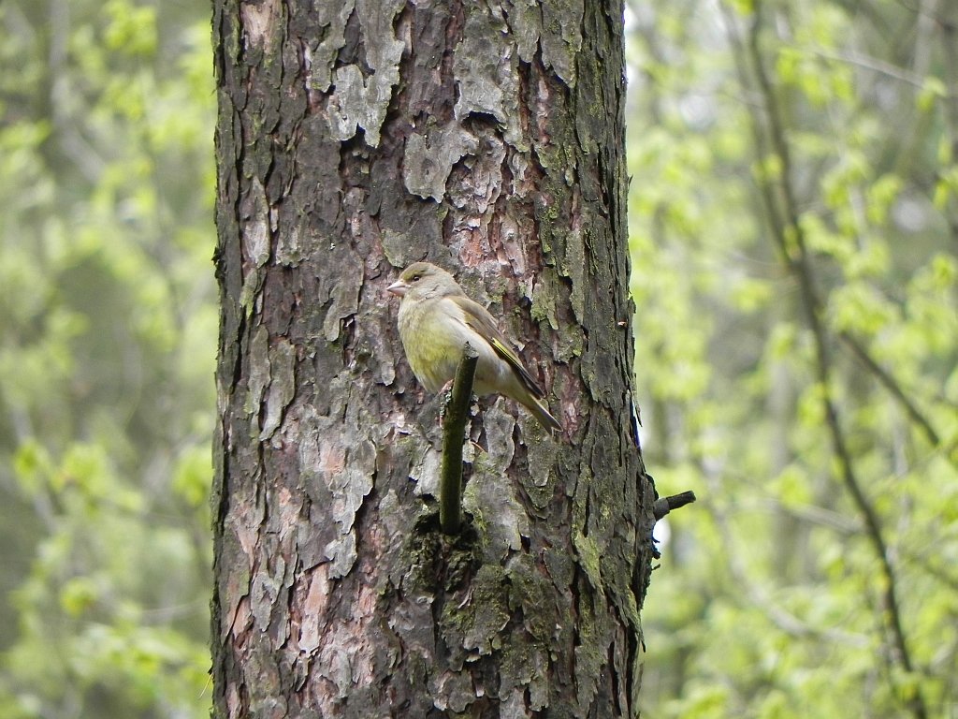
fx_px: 18764
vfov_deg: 2.2
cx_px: 479
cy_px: 360
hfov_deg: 2.9
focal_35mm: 678
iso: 160
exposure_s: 1/60.8
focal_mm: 120
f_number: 5
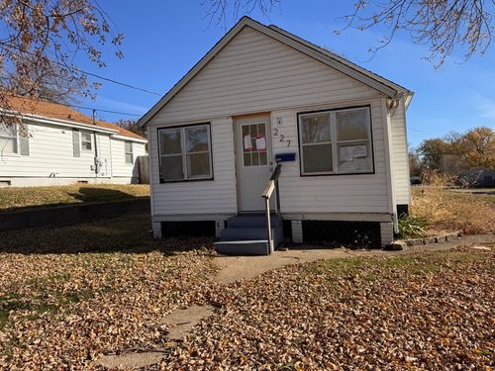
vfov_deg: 56.8
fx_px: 343
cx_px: 248
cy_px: 186
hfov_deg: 71.6
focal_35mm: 24
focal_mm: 6.76
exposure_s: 1/3597
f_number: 1.78
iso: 80
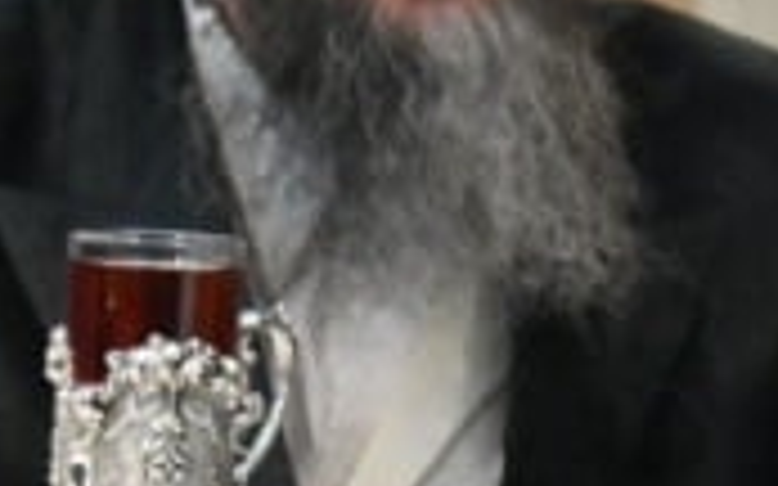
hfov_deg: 1.9
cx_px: 2010
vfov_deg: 1.2
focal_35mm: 1085
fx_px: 22998
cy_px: -234
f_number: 4
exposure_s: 1/320
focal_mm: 120
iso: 1250
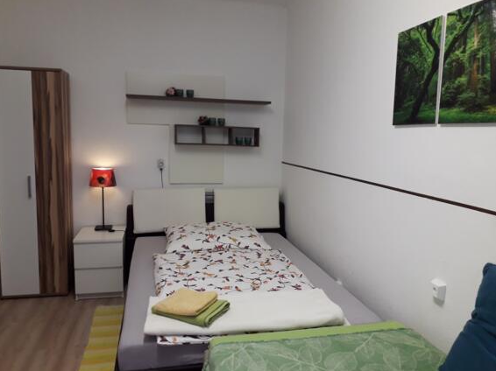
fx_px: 401
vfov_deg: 49.7
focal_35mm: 28
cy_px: 189
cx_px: 241
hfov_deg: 63.5
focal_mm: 3.6
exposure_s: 1/50
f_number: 1.9
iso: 160
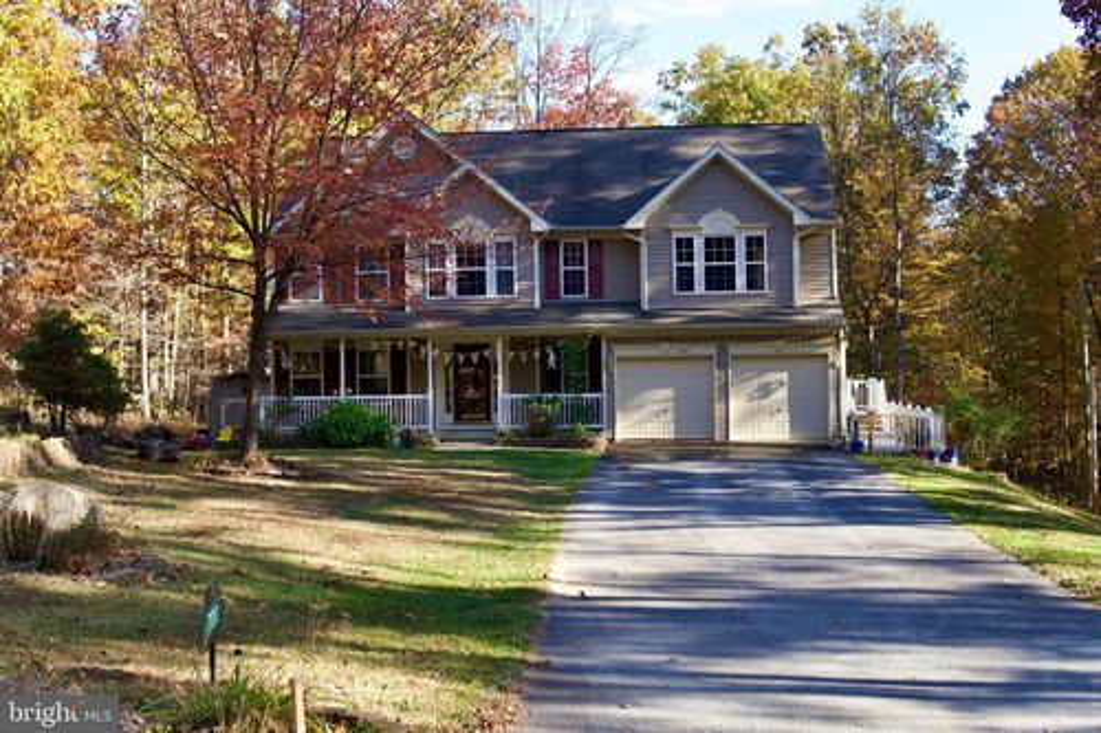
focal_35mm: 45
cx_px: 550
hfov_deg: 43.6
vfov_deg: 29.8
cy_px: 366
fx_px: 1376
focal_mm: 30
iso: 100
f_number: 4.5
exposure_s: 1/125
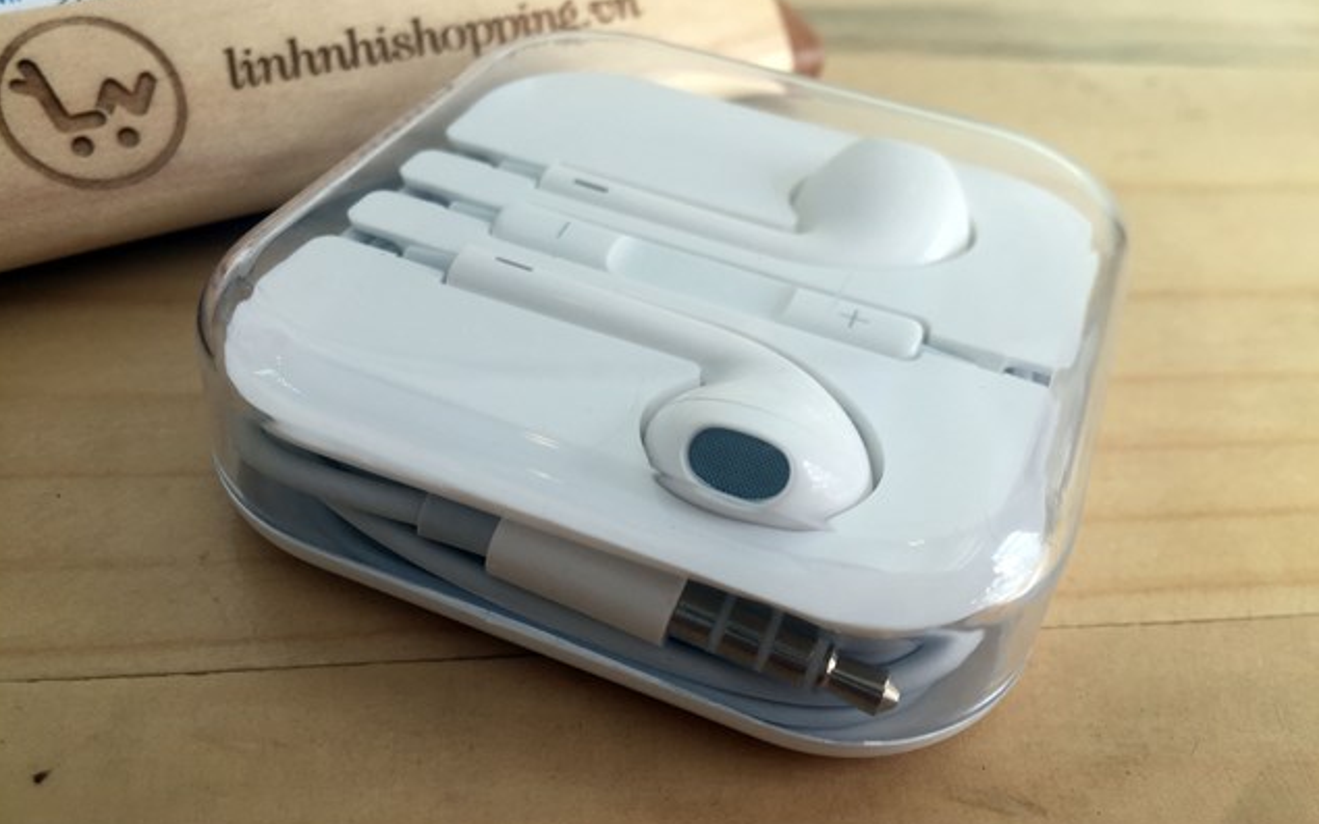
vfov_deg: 40.6
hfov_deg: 61.2
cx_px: 658
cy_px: 421
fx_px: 1114
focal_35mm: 31
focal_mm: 4.15
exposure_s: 1/100
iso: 32
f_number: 2.2
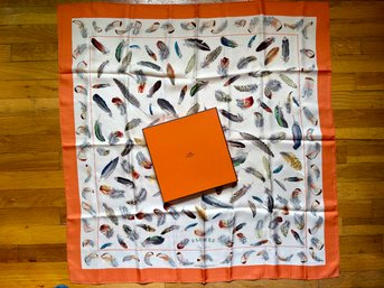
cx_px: 192
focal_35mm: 26
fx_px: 288
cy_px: 144
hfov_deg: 67.3
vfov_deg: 53.0
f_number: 1.6
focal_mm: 5.96
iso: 100
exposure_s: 1/60
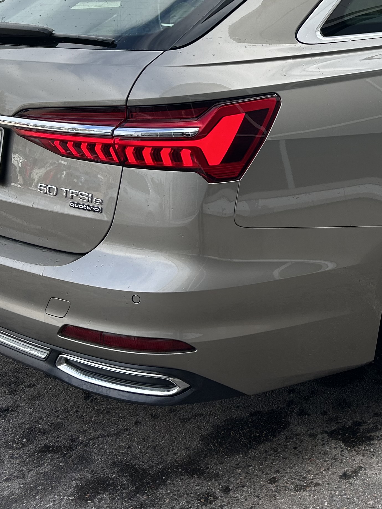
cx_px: 341
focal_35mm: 57
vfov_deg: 33.2
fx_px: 839
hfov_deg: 24.9
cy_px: 132
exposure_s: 1/1019
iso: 50
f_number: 1.5
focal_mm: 5.7
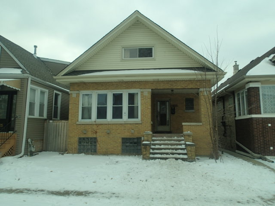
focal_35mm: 25
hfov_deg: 69.4
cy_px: 103
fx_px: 199
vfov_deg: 54.9
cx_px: 138
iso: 100
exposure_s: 1/800
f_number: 2.8
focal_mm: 4.5
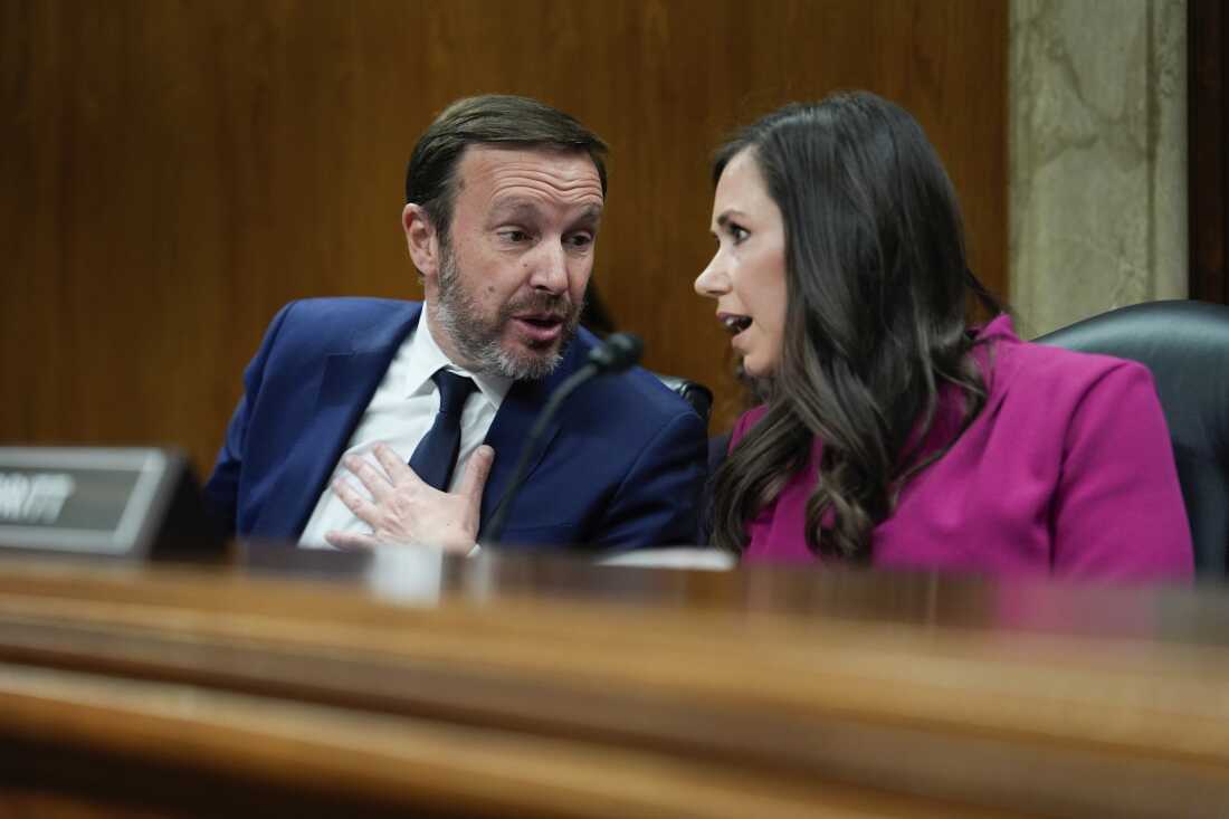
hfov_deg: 31.9
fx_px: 2150
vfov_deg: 21.6
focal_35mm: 63
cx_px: 614
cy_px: 410
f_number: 2.8
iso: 1600
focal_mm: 63
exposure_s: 1/640
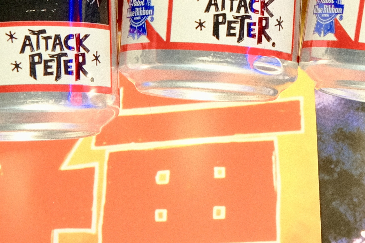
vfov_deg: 6.6
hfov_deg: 10.0
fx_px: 2079
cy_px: -144
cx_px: 335
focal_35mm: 205
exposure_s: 1/320
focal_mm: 37.9
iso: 400
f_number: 2.8
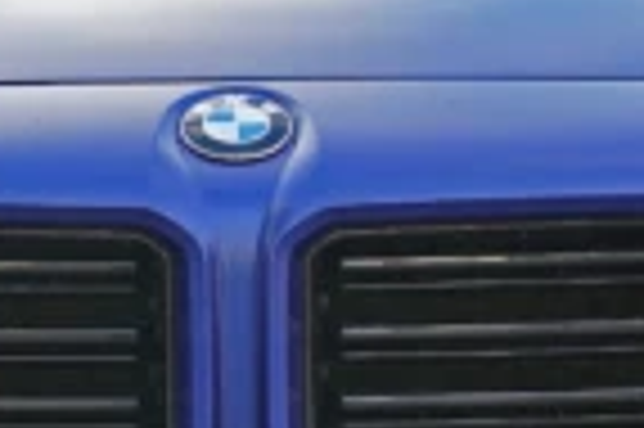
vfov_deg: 7.0
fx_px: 3502
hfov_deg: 10.5
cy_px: 164
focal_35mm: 196
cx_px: 185
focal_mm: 35
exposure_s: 1/100
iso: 100
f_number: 4.5
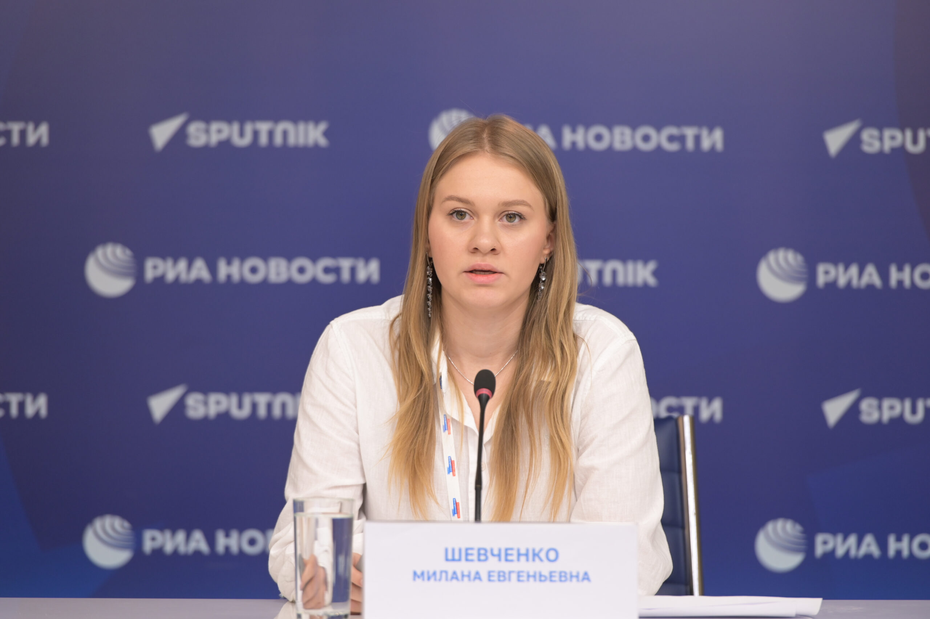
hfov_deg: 10.3
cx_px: 465
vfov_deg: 6.9
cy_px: 310
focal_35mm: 200
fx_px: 5165
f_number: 3.2
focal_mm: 200
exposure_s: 1/200
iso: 1000
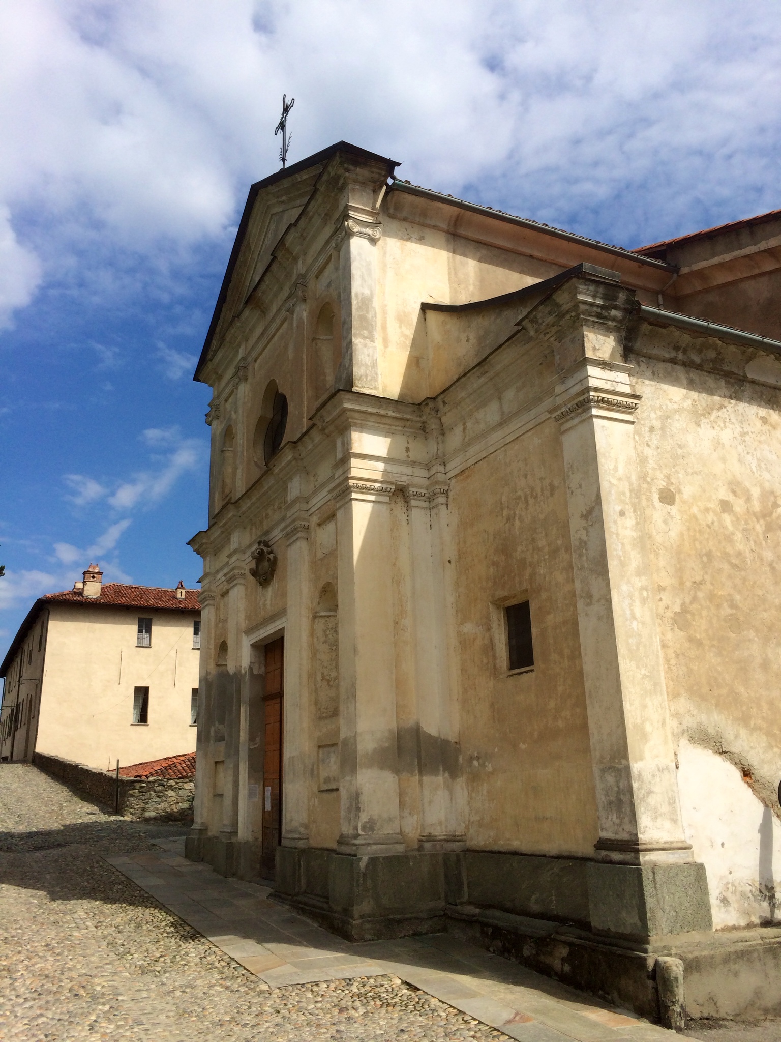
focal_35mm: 30
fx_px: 902
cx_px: 390
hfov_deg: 46.8
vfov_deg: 60.0
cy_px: 521
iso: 40
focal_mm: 4.12
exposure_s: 1/3731
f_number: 2.2
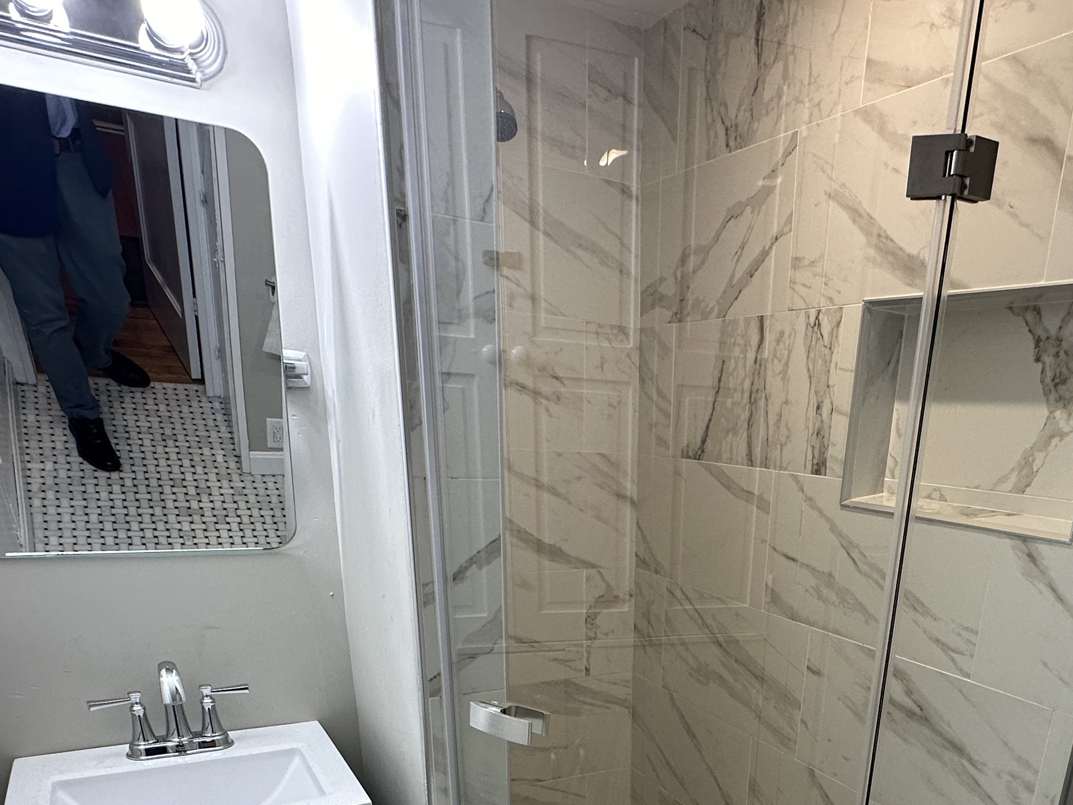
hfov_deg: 62.2
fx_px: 868
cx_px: 694
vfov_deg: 43.7
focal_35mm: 28
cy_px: 777
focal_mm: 2.22
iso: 160
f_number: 2.2
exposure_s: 1/120
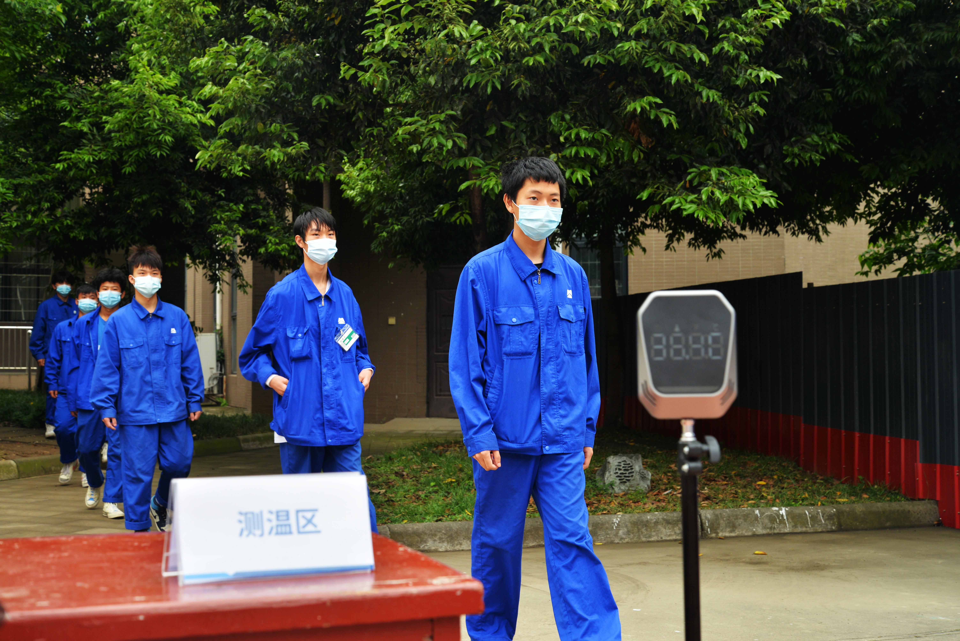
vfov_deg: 28.1
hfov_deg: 41.1
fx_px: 1280
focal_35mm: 48
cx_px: 480
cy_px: 320
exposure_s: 1/160
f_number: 7.1
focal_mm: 48
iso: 280
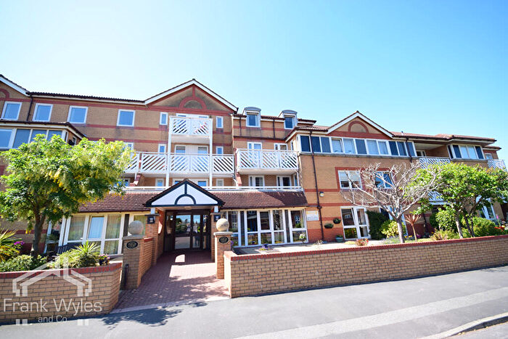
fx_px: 212
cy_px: 170
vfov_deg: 77.4
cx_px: 254
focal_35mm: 15
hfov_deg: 100.4
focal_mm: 10
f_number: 8
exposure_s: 1/160
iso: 125
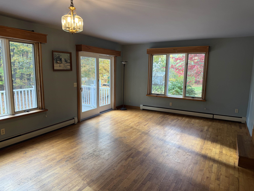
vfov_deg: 56.8
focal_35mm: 24
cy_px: 96
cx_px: 127
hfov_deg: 71.6
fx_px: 176
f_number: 1.78
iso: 125
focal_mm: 6.76
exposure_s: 1/121
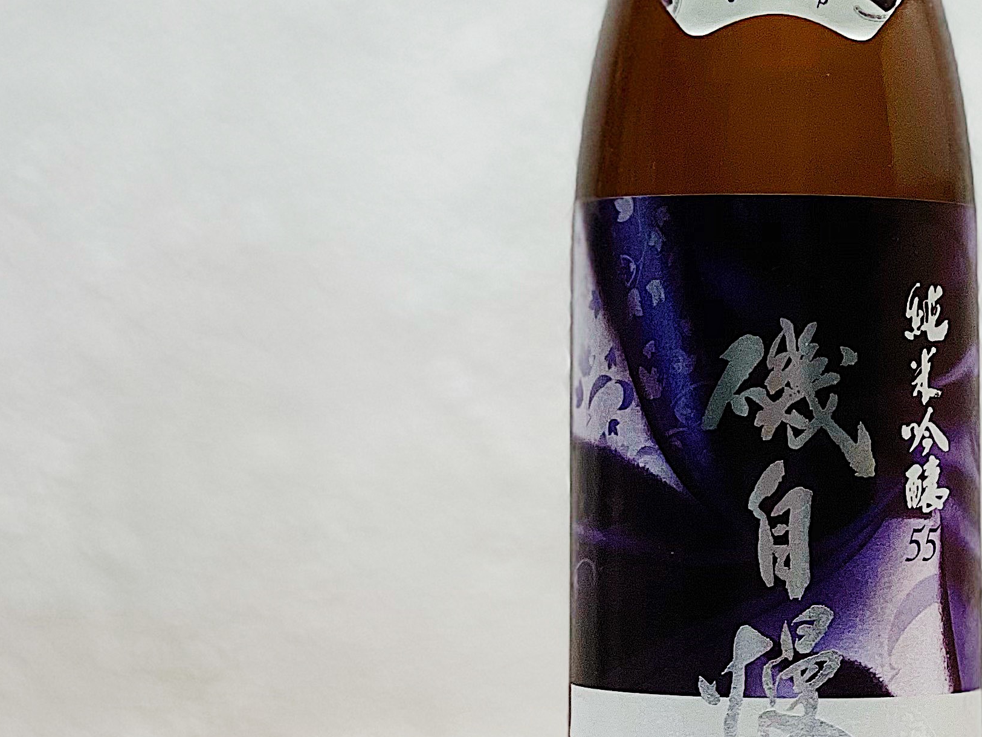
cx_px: 762
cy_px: 111
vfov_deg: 11.4
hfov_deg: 15.2
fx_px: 3660
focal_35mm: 129
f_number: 2
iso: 100
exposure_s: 1/122
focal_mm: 6
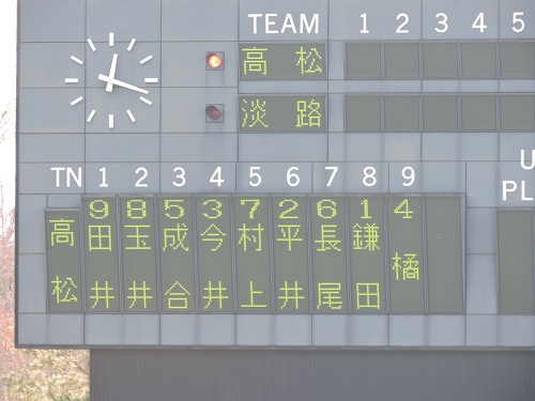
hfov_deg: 4.6
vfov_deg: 3.4
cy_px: 200
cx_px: 268
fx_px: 6723
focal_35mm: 435
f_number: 4.9
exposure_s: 1/250
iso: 360
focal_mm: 77.6
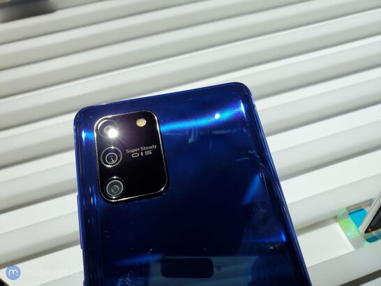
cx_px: 190
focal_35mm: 26
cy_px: 143
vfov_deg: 53.1
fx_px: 286
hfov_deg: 67.3
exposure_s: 1/120
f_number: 2.4
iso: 64
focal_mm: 4.3
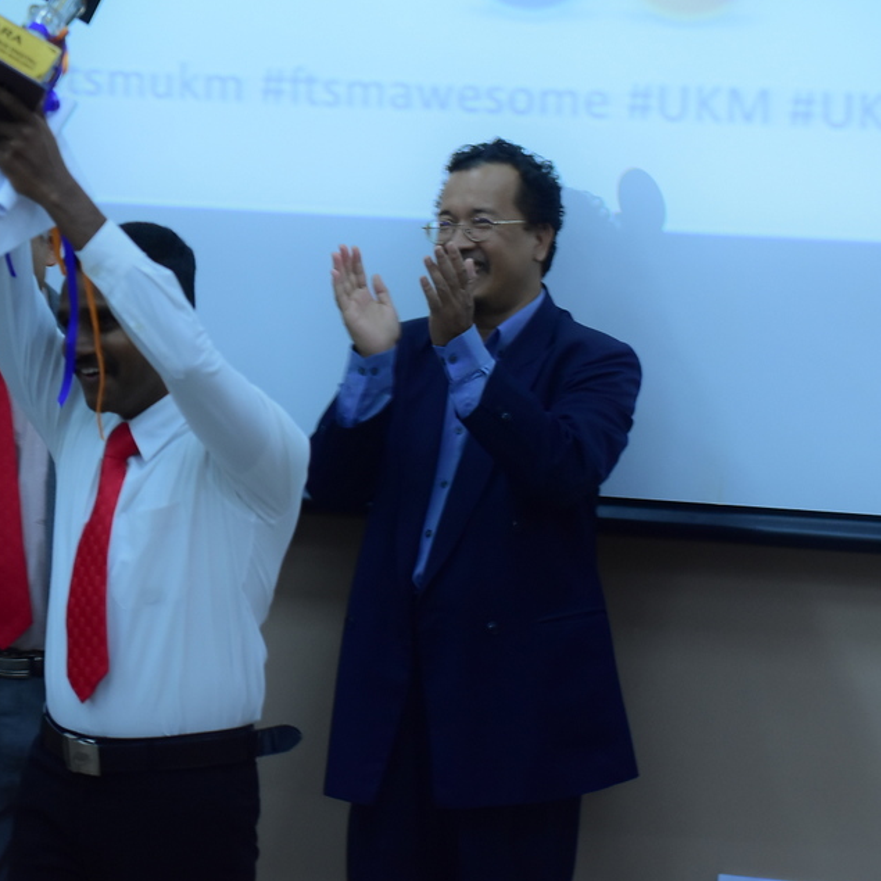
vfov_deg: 6.3
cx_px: 226
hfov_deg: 6.3
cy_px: 421
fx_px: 7996
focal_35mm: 278
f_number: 2.8
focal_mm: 135
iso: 2000
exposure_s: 1/160
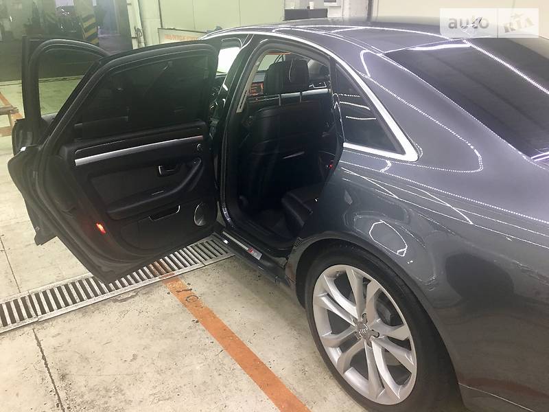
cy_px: 206
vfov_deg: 48.2
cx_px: 274
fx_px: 460
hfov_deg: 61.7
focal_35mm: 29
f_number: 2.2
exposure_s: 1/17
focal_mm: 4.2
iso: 50
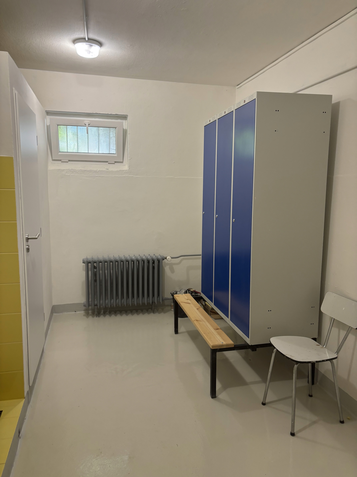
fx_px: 358
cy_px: 238
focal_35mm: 26
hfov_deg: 53.1
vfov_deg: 67.3
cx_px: 178
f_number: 1.6
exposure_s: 1/50
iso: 80
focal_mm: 5.96
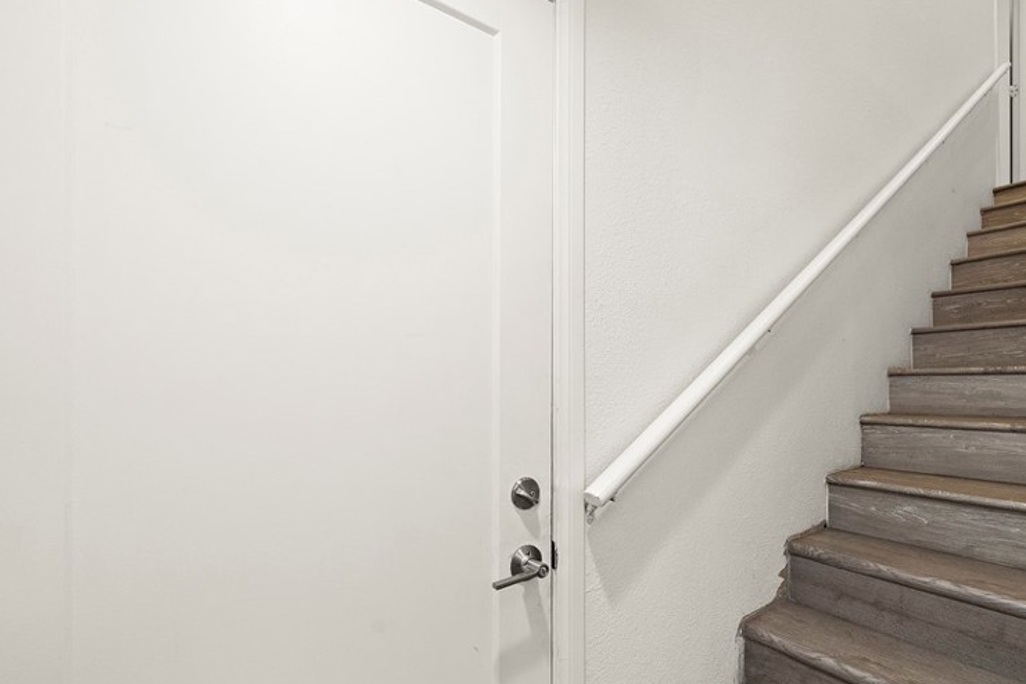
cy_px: 393
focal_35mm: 18
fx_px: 513
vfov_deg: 67.0
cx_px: 602
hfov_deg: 89.2
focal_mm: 13
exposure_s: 1/25
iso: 500
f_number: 8
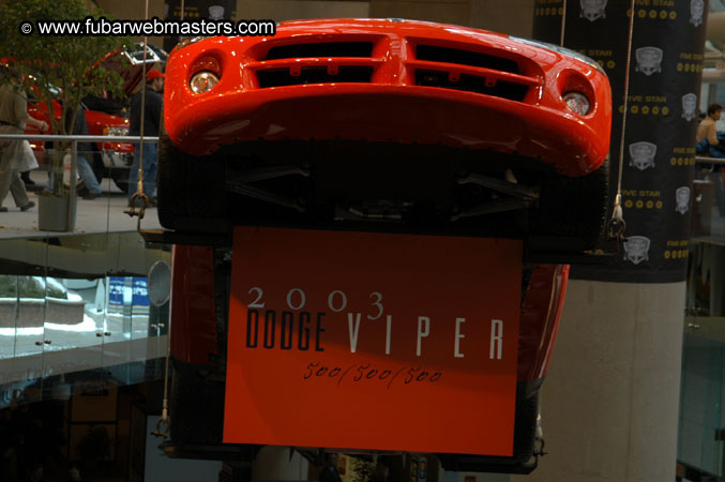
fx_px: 1992
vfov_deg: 13.8
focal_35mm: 99
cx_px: 362
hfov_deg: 20.6
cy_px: 241
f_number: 5
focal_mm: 66
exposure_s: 1/60
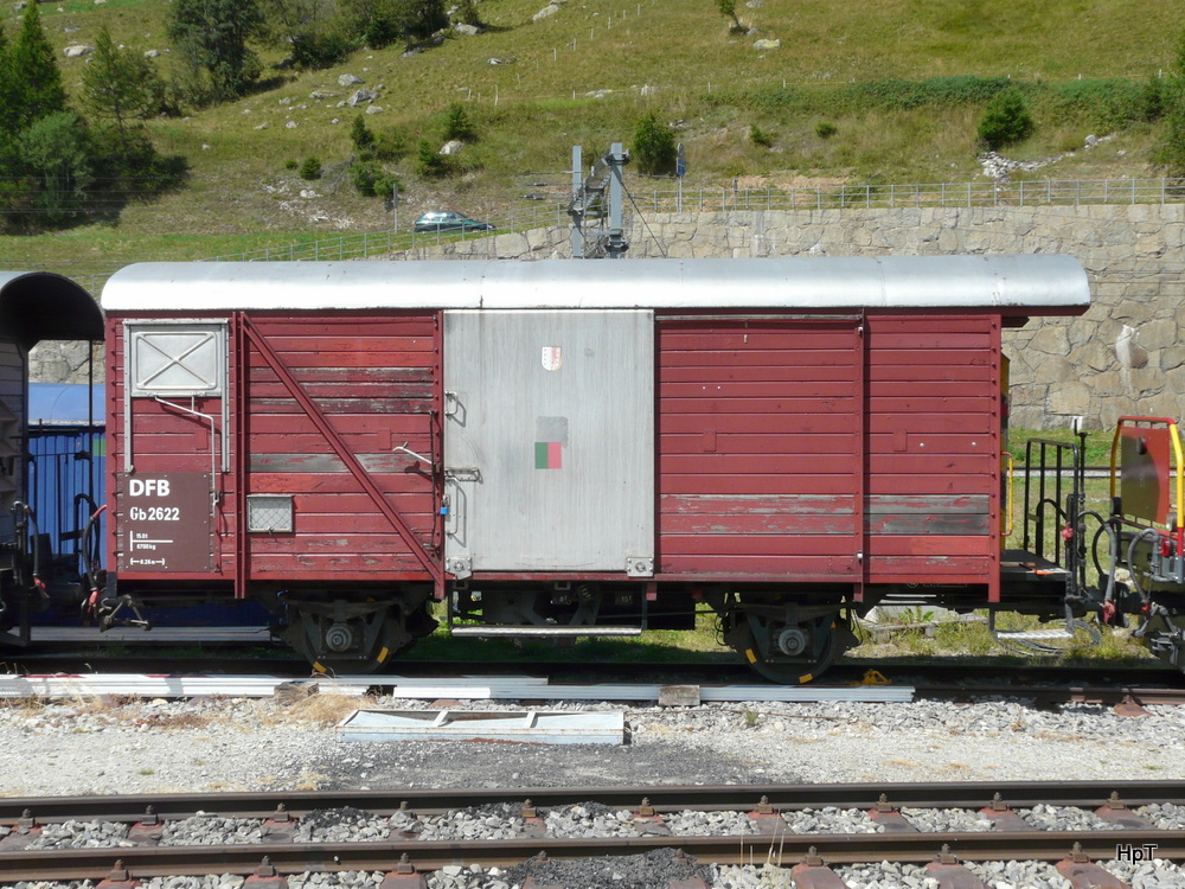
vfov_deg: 28.0
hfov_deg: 36.8
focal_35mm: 52
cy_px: 444
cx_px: 592
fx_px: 1780
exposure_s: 1/400
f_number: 5.6
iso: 100
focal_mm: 8.5
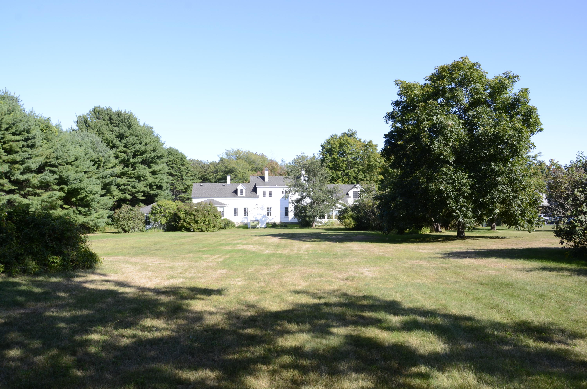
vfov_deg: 47.7
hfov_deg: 67.5
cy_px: 194
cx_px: 294
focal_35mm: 27
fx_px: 439
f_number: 10
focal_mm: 18
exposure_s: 1/400
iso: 400
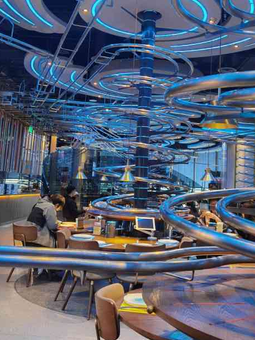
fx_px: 402
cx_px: 137
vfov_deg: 45.3
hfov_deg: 35.1
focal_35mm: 41
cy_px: 125
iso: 400
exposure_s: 1/50
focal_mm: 6.71
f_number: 1.9
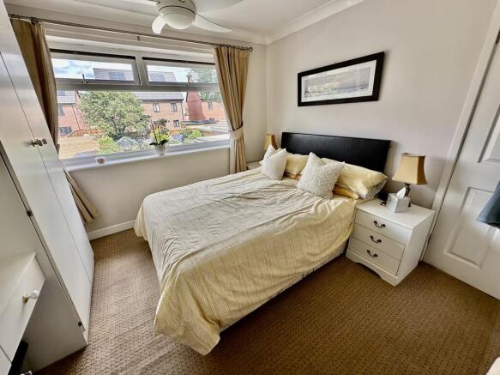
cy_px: 188
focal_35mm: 14
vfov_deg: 85.7
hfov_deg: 102.1
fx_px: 202
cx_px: 250
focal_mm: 2.22
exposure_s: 1/163
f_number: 2.2
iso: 40
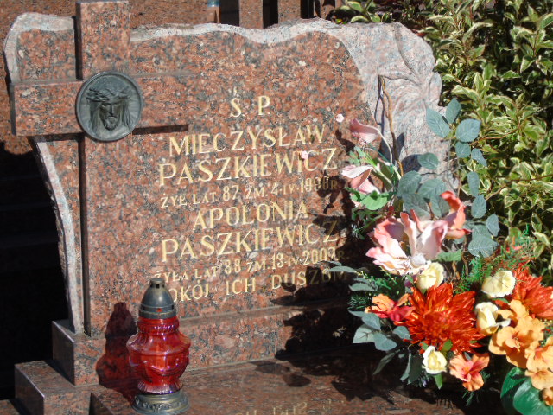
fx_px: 1502
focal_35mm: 94
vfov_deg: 15.7
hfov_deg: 20.9
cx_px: 276
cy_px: 208
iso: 80
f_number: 4.3
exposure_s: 1/500
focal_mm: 17
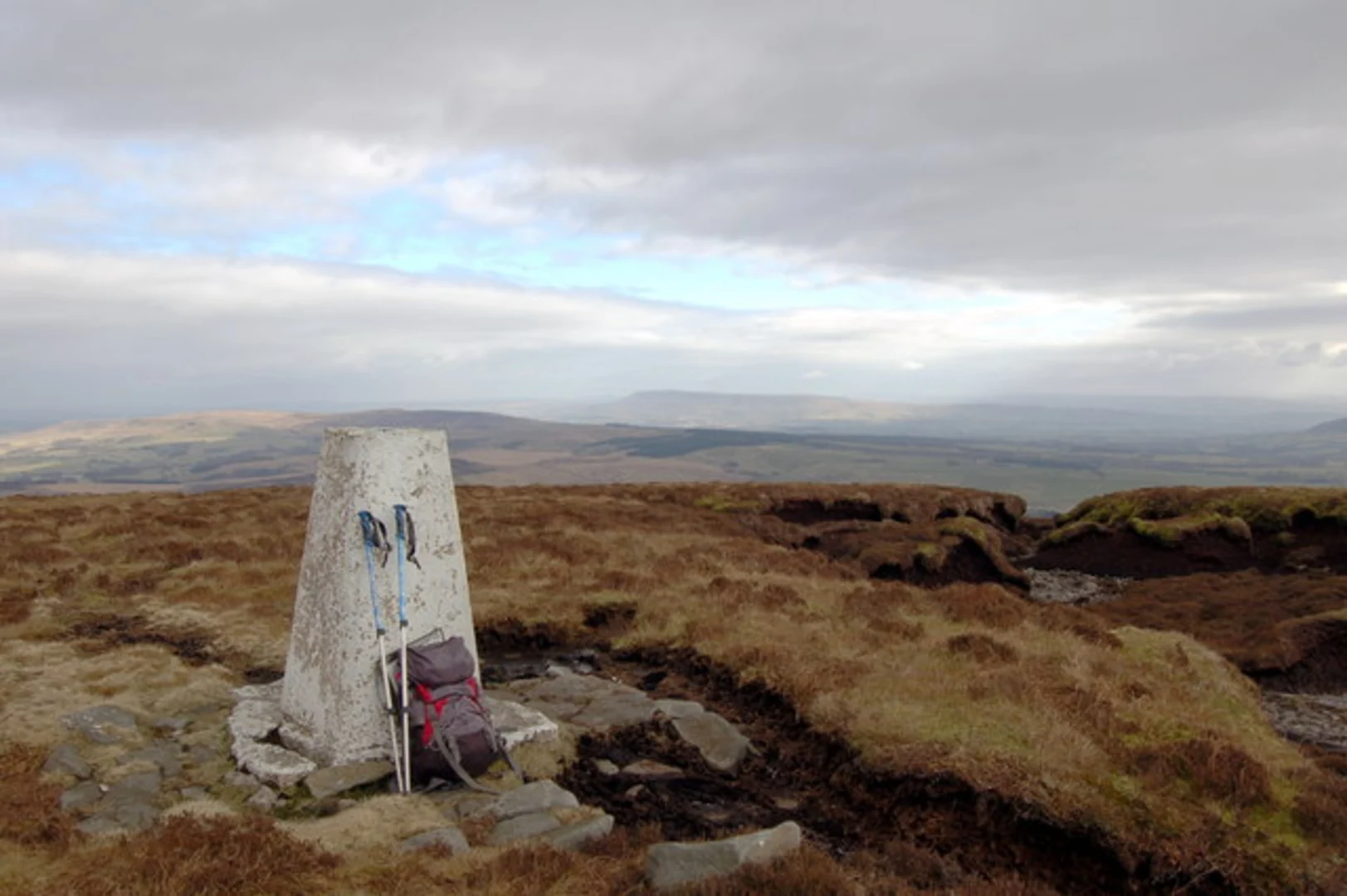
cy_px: 448
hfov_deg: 67.4
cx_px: 674
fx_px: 1010
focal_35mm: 27
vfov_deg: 47.9
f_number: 7.1
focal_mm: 18
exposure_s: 1/200
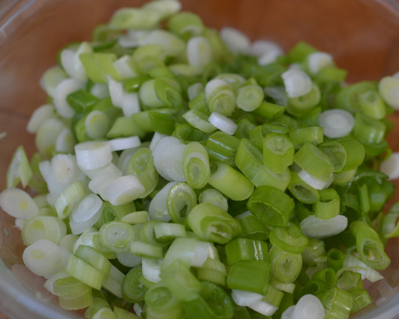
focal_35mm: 68
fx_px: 803
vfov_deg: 22.5
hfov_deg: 27.9
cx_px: 222
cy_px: 160
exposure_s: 1/100
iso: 400
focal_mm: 40
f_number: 5
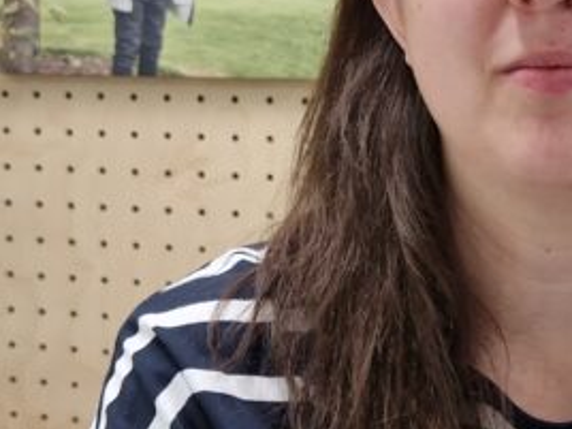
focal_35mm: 88
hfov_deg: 21.9
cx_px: 476
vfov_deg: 16.7
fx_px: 1454
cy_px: 295
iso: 125
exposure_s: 1/100
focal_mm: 5.4
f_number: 1.8
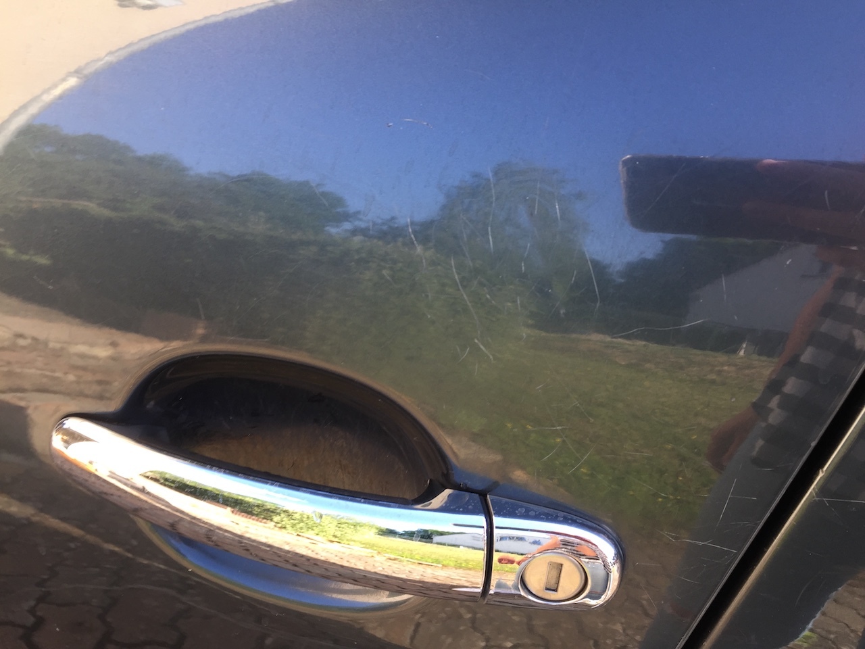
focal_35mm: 29
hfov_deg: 61.7
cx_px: 432
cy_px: 324
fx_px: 725
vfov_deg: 48.2
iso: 32
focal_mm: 4.15
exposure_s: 1/117
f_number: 2.2
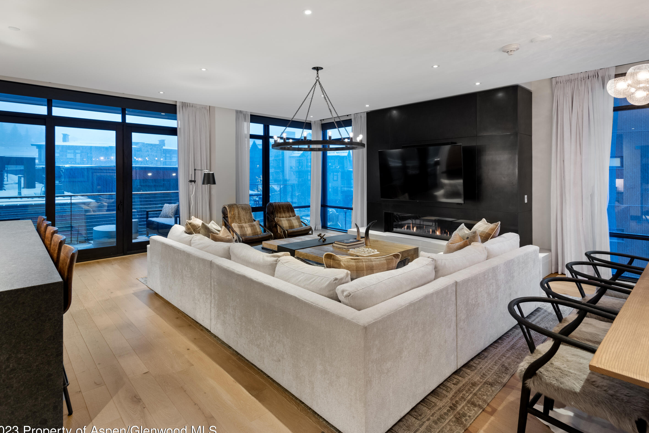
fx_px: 325
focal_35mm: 18
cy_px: 223
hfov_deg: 90.0
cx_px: 323
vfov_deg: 67.4
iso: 640
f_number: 7.1
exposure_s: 1/1.25
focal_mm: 17
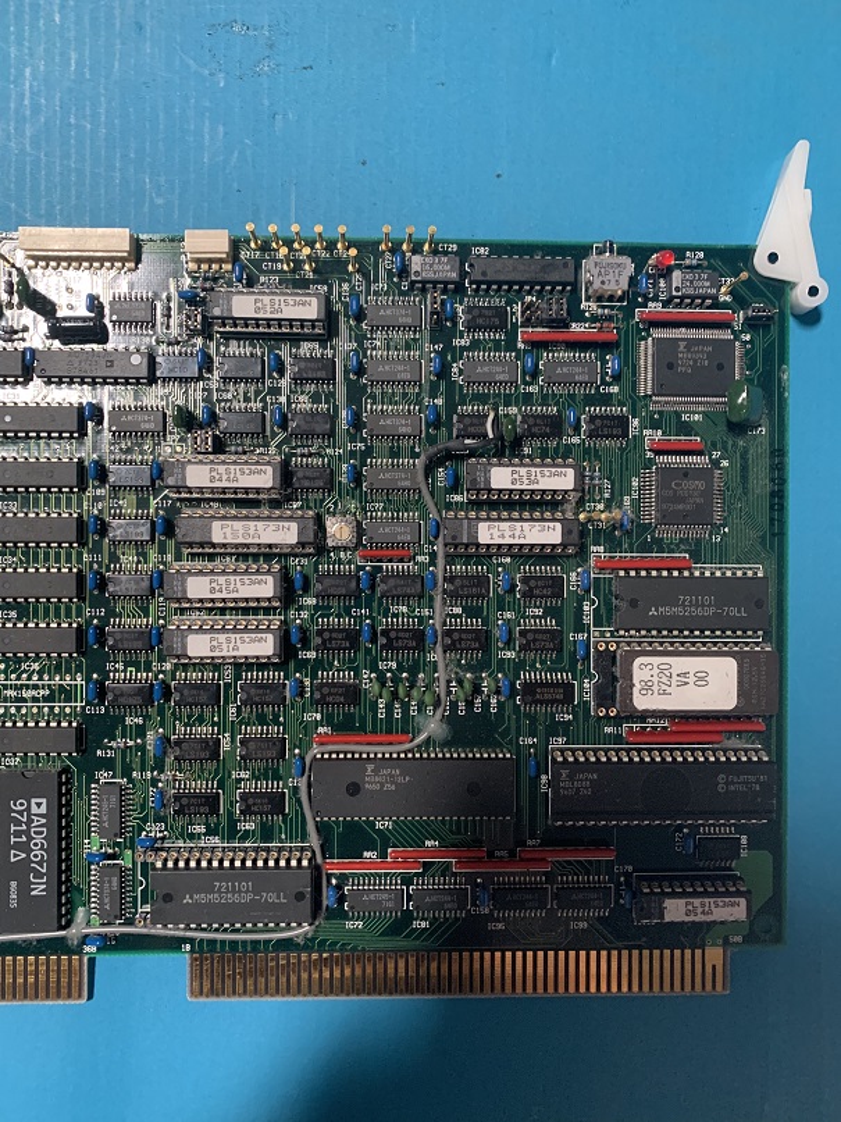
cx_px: 420
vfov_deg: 67.3
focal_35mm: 26
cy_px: 561
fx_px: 842
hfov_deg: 53.1
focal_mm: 4.25
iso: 320
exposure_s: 1/60
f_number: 1.8
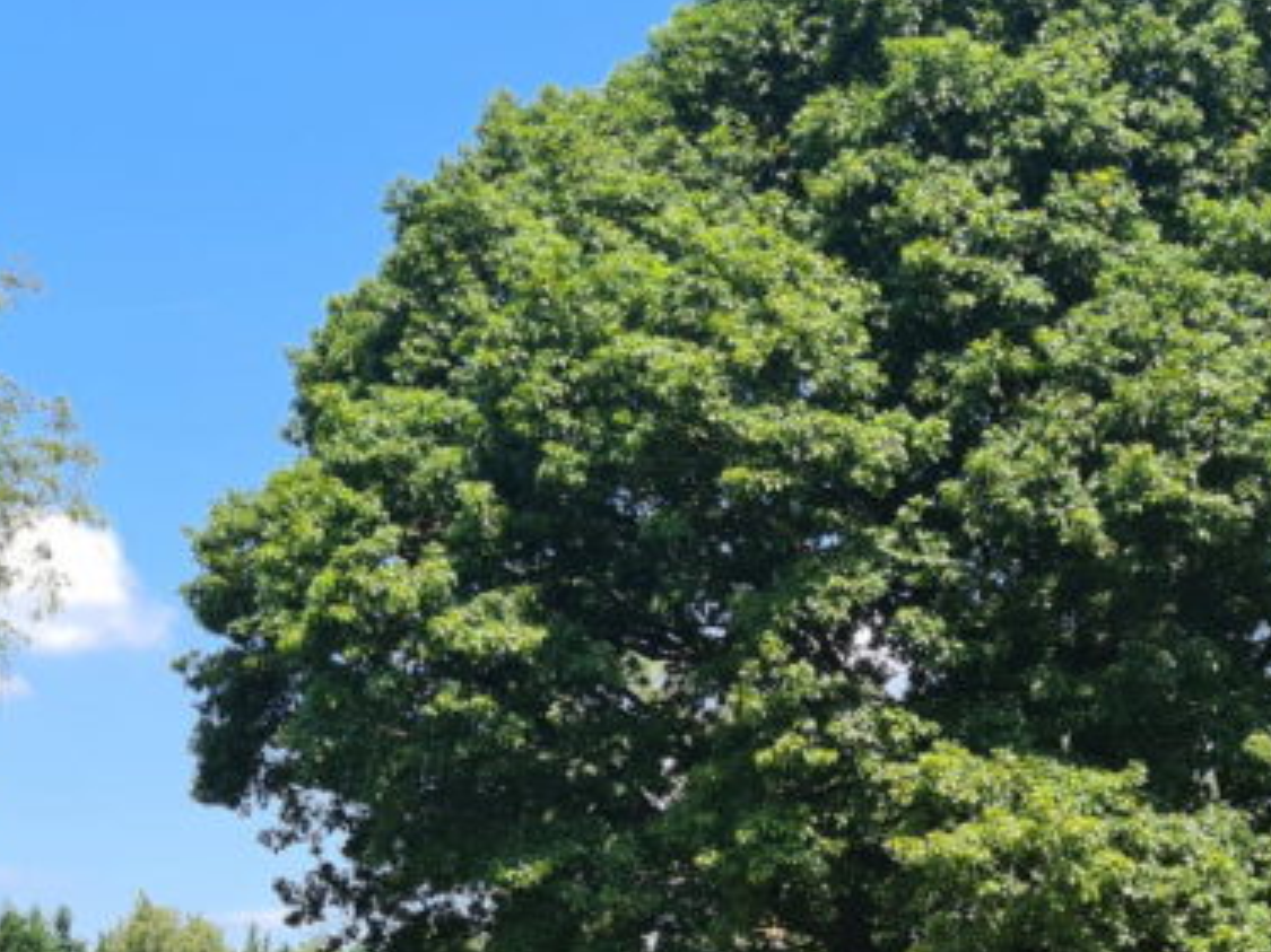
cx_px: 885
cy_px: 966
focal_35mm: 71
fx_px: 2606
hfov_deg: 27.2
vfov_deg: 20.0
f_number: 1.8
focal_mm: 5.4
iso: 50
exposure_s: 1/1248
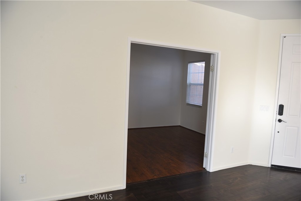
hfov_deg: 73.7
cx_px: 150
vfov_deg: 53.1
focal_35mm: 24
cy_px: 100
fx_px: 201
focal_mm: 24
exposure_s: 1/50
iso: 100
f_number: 3.5
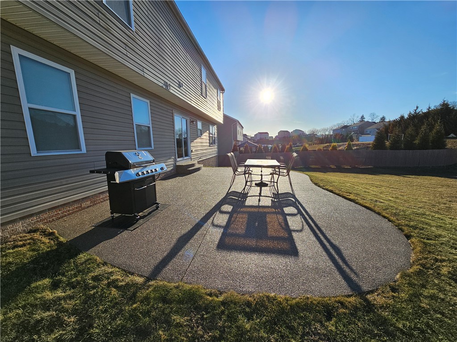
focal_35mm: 13
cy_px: 171
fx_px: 172
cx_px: 228
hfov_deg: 106.2
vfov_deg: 89.9
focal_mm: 2.2
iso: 50
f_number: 2.2
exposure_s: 1/2921
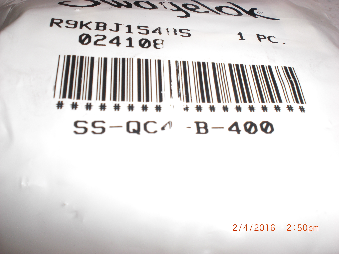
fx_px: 372
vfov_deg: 37.7
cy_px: 127
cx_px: 170
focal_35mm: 38
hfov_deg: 49.0
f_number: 5.6
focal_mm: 6.3
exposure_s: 1/60
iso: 64
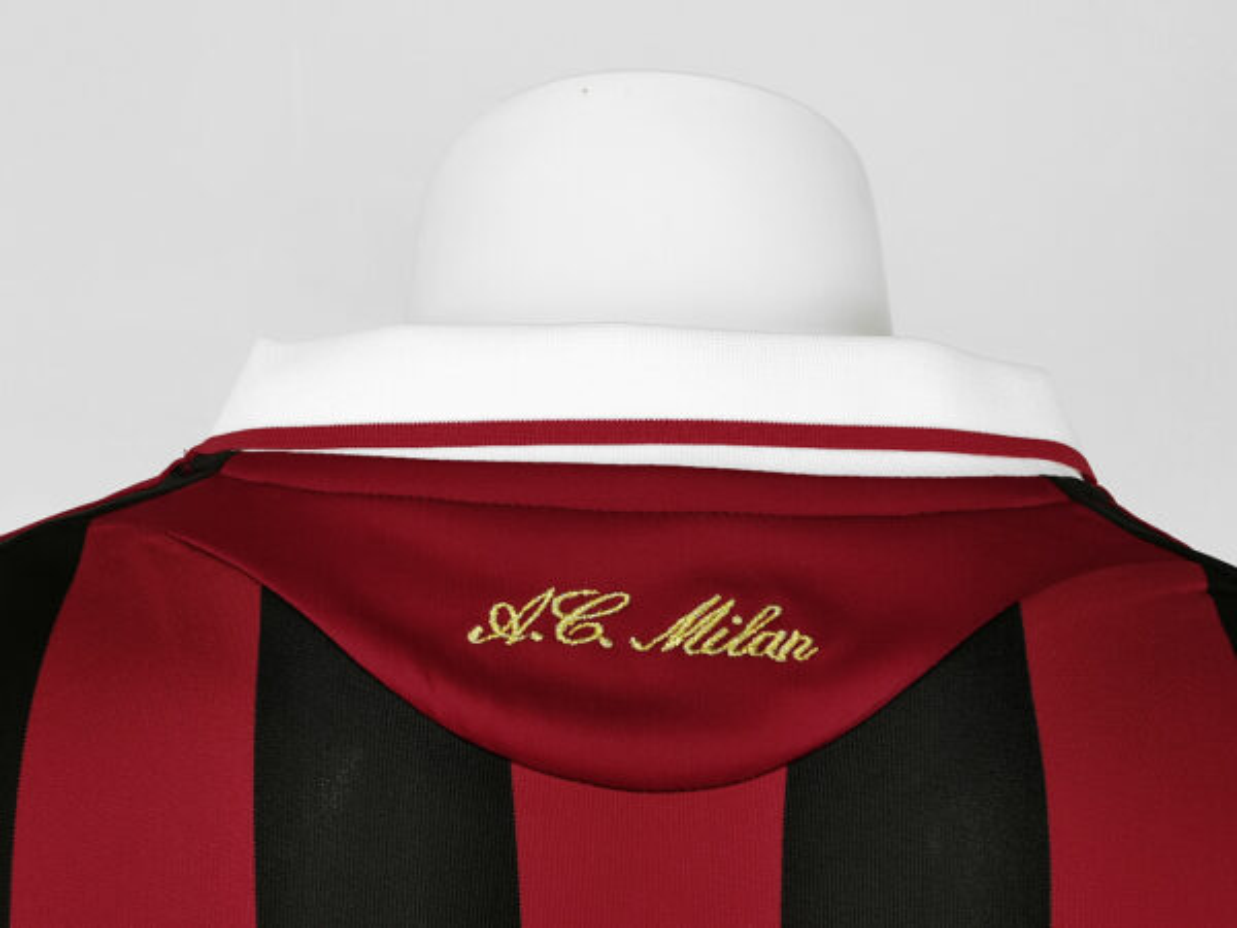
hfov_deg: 42.1
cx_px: 618
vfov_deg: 32.2
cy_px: 464
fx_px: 1608
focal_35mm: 45
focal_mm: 5.58
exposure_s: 1/60
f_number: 1.8
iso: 200
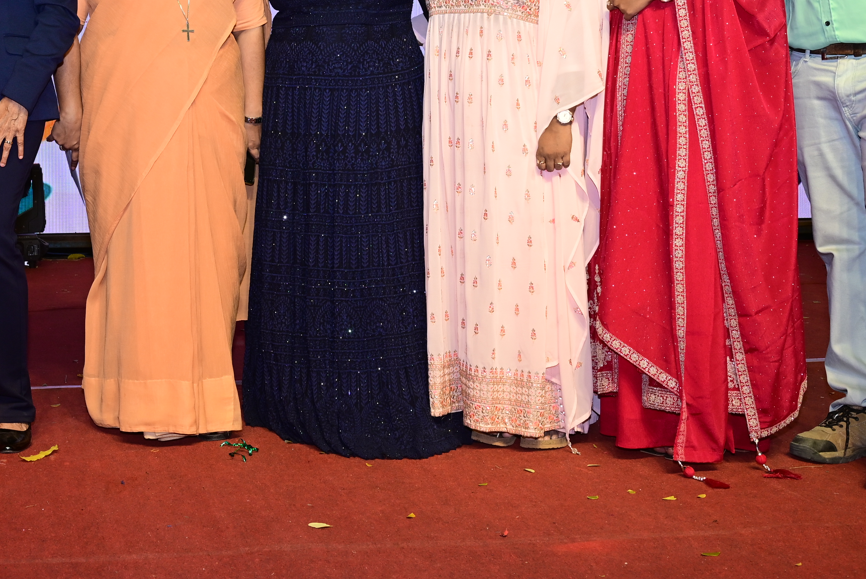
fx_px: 1516
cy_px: 48
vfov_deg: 21.1
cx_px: 244
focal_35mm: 63
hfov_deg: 31.5
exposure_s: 1/160
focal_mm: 32.5
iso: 500
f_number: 8
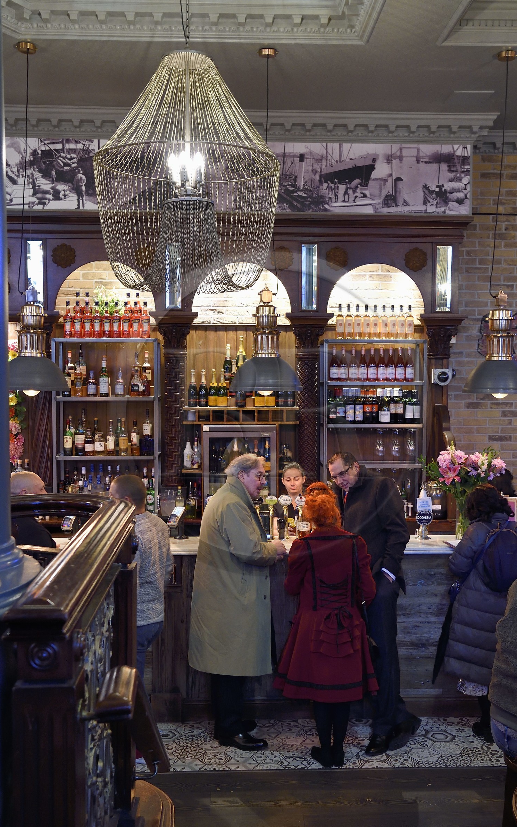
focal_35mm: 39
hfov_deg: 32.8
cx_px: 270
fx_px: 879
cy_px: 414
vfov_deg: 50.4
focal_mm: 38
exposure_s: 1/20
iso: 2000
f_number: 6.3
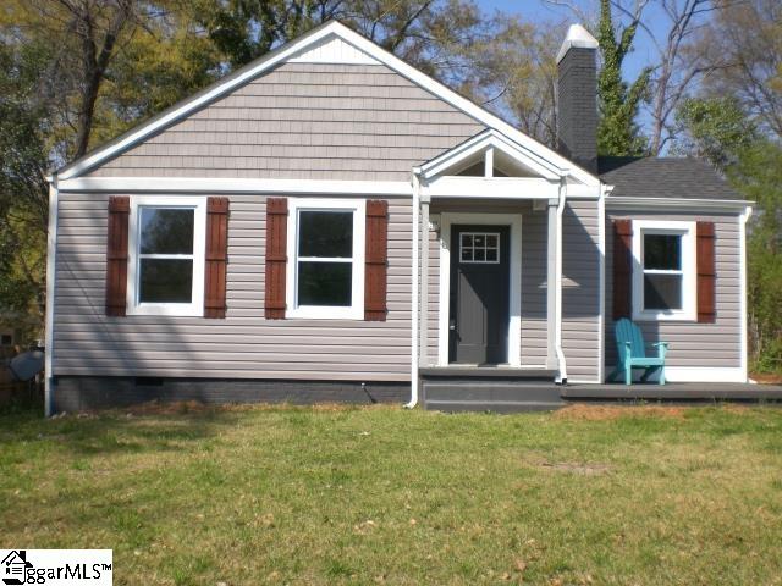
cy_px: 293
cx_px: 391
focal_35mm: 38
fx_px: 858
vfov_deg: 37.7
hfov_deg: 49.0
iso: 50
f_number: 4.4
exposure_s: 1/400
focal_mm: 6.3
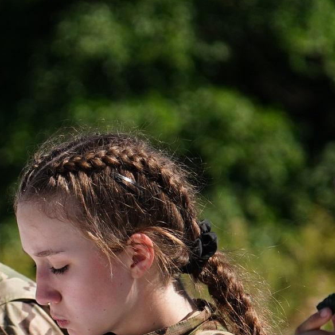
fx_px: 6120
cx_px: -141
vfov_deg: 3.1
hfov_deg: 3.1
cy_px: 336
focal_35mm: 559
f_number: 5
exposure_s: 1/2000
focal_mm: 150
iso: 500
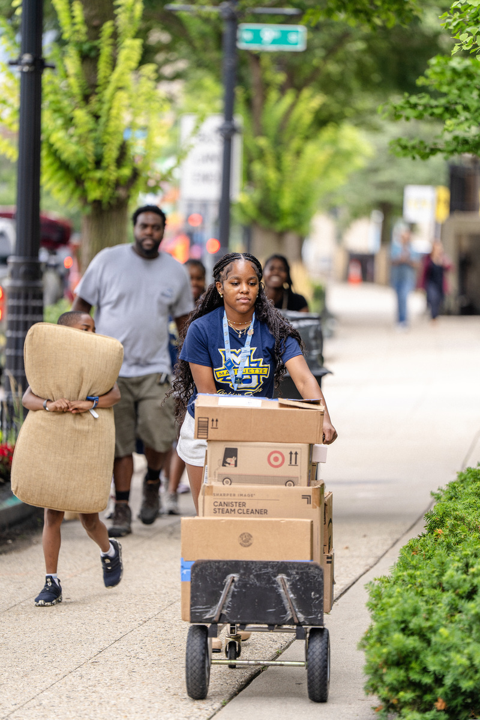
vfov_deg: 11.9
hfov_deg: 7.9
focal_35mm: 173
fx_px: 3460
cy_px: 360
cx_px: 240
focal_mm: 173
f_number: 2.8
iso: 125
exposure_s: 1/200
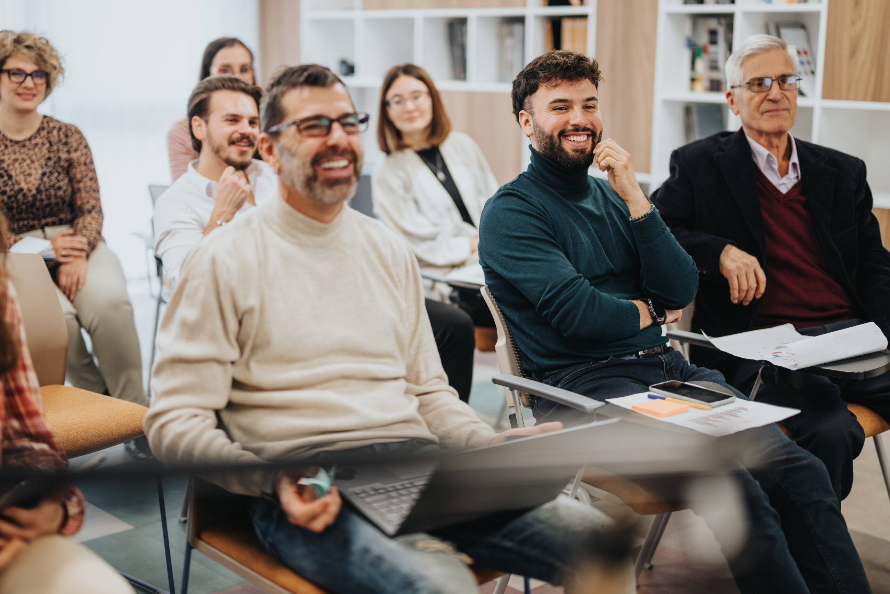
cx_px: 445
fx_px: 1236
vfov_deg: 27.0
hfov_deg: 39.6
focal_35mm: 50
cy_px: 297
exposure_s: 1/125
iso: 100
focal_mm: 50
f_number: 1.2
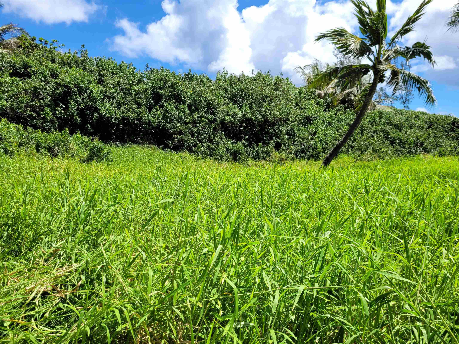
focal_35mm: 26
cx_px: 230
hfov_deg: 67.3
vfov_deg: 53.1
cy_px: 172
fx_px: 345
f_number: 1.8
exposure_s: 1/2265
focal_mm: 5.4
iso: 40
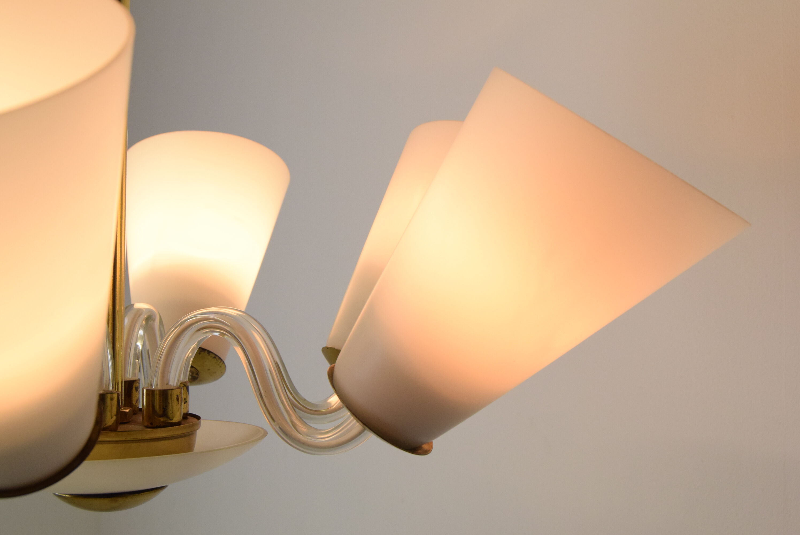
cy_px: 268
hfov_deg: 42.3
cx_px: 400
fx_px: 1034
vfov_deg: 29.0
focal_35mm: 46
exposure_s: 1/400
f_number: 10
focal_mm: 31
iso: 1600
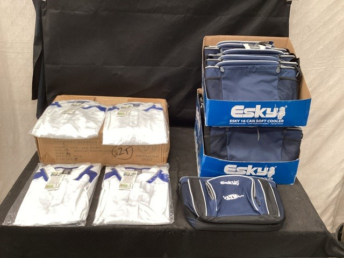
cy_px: 129
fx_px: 308
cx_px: 172
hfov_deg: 58.4
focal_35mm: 31
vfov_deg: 45.4
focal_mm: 3.3
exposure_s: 1/50
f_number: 2.4
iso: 64
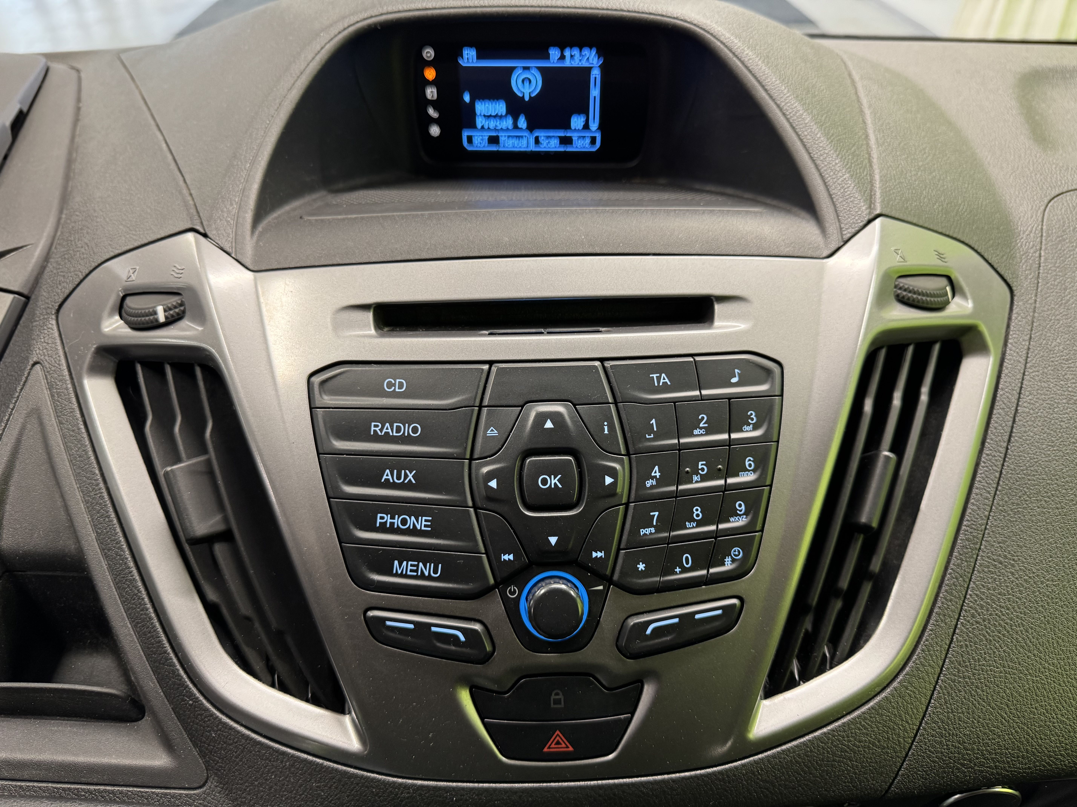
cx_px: 538
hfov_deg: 71.6
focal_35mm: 24
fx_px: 747
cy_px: 404
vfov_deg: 56.8
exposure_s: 1/50
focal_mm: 6.76
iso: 250
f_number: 1.78
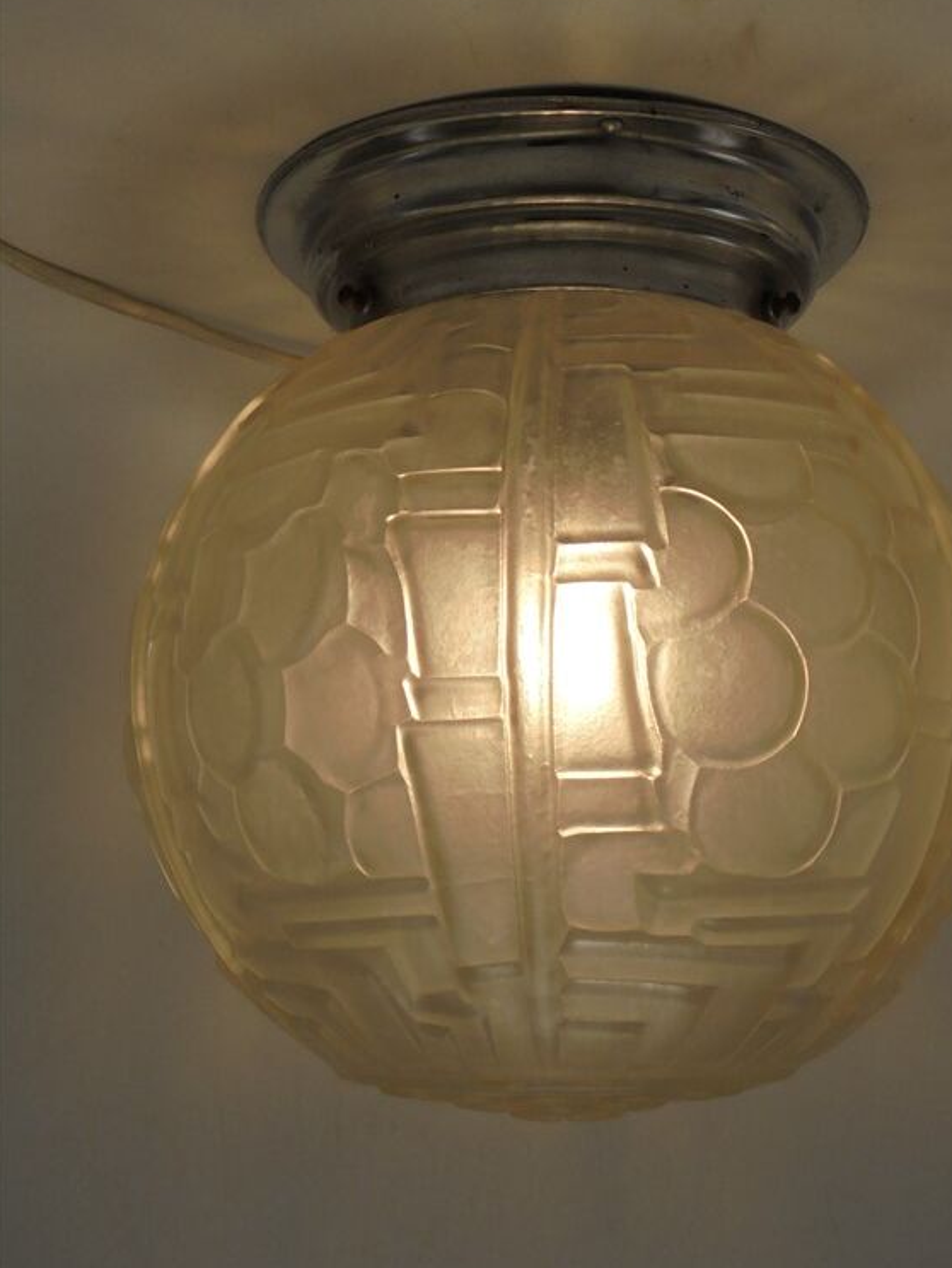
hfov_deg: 31.5
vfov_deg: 41.2
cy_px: 606
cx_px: 571
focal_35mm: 46
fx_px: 1685
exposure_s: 1/800
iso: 100
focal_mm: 6.9
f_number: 4.2
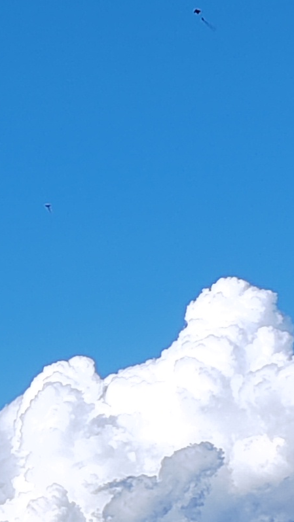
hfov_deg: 4.5
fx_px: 3727
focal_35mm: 269
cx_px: -96
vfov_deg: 8.0
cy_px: 487
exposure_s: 1/860
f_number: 1.8
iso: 100
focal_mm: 6.14
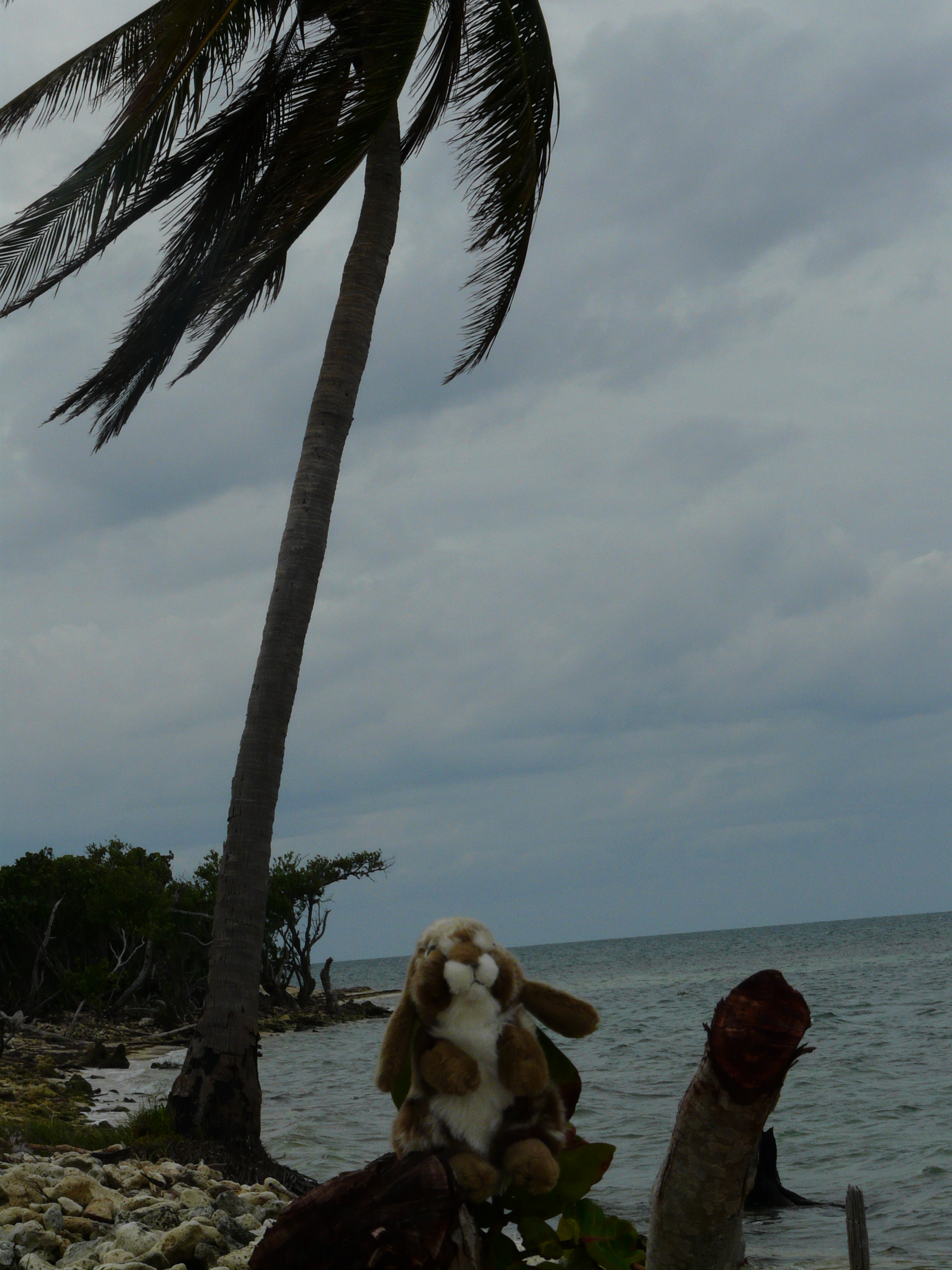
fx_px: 4180
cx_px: 476
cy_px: 635
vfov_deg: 17.3
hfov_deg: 13.0
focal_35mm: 114
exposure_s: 1/500
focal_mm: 18.8
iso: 100
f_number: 8
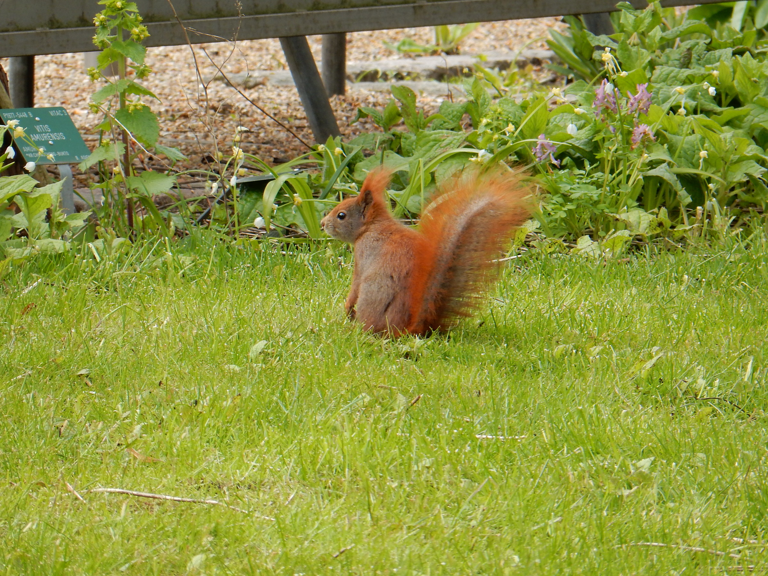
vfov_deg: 2.4
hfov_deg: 3.2
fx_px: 13955
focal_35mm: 629
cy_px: 288
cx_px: 384
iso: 125
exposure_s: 1/125
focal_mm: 112.2
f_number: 6.4
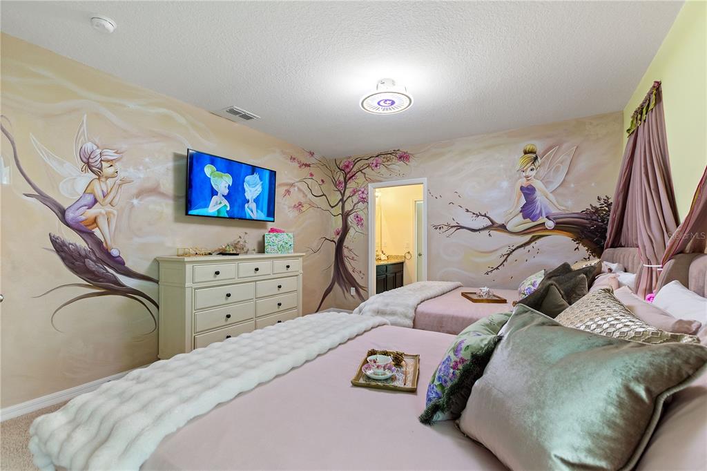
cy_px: 236
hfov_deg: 100.4
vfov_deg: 77.3
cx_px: 354
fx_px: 294
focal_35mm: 15
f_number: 4.5
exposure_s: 1/1.67
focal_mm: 10
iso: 400
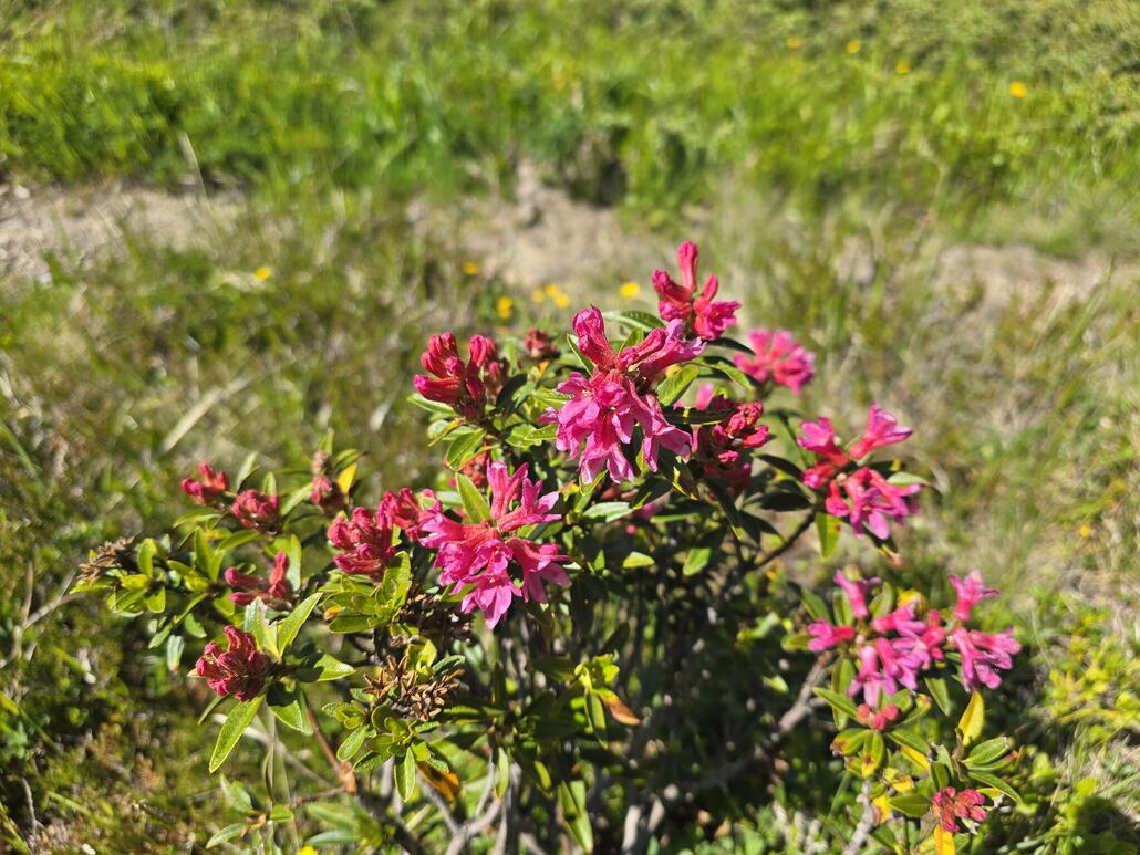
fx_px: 758
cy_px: 428
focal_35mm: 23
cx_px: 570
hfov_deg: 73.9
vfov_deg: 58.9
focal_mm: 6.3
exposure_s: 1/621
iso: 12
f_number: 1.7
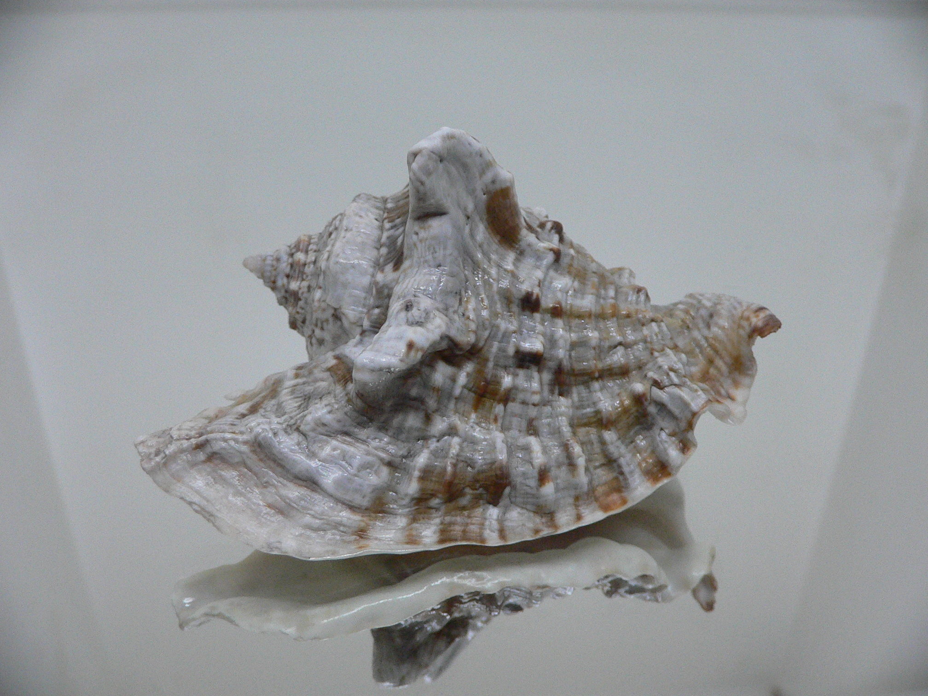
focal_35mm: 35
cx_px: 464
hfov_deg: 52.6
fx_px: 938
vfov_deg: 40.7
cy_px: 348
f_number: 2.8
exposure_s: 1/60
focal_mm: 4.6
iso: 200
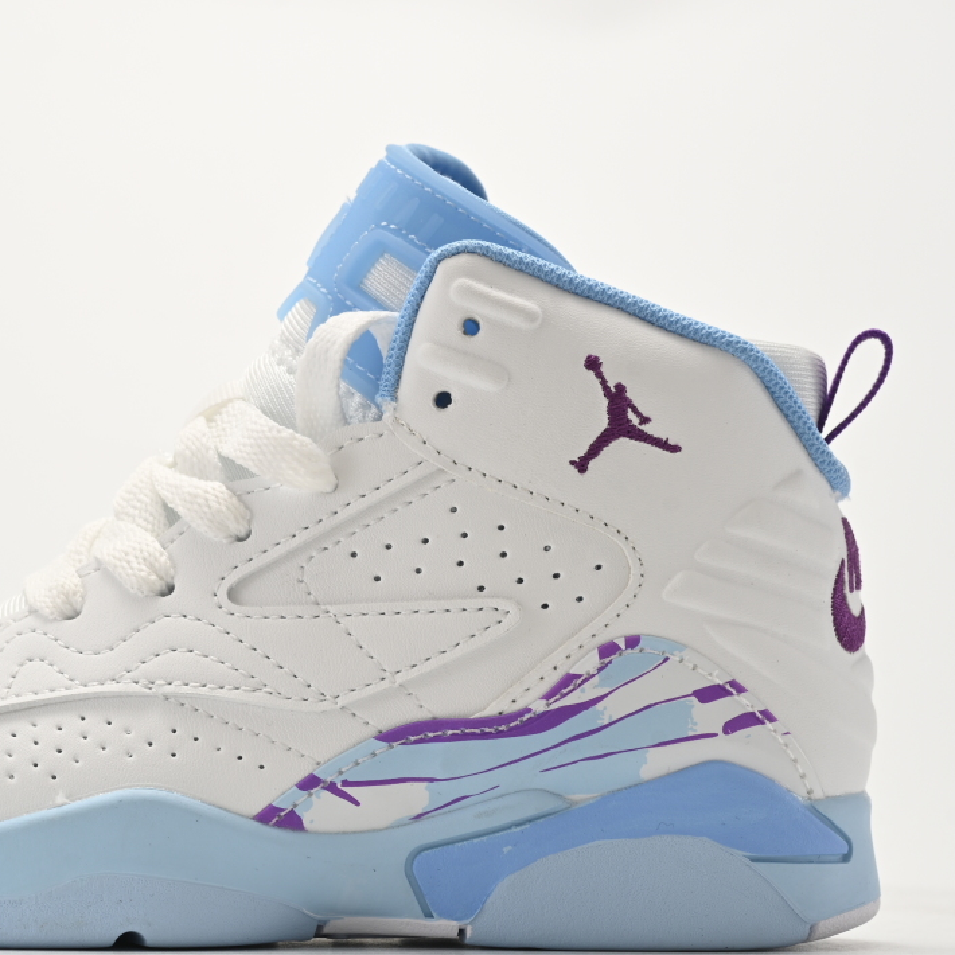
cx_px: 284
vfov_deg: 17.9
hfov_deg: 17.9
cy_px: 401
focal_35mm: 97
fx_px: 3028
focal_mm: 50
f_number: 10
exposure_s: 1/100
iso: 100
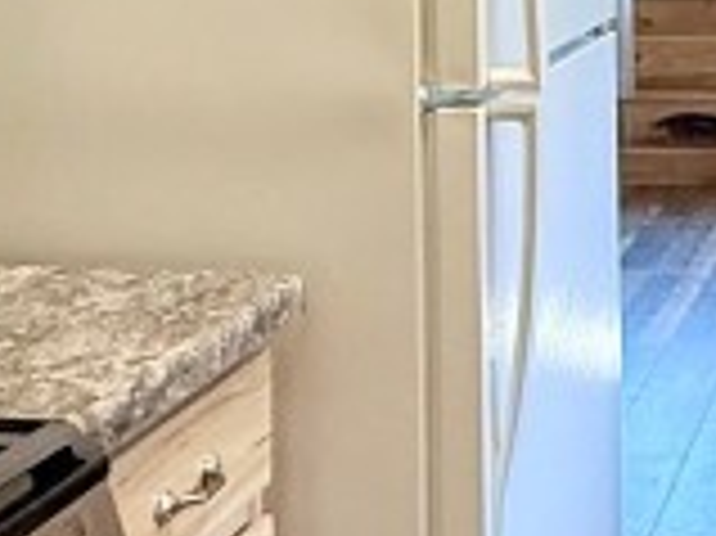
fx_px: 1860
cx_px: 730
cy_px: -171
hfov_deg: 21.0
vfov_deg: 15.6
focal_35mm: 90
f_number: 2.2
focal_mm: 2.22
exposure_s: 1/120
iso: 200
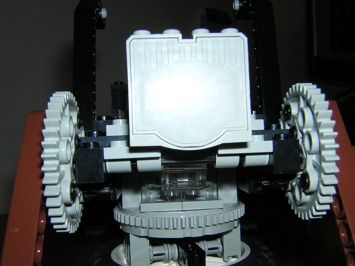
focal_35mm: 36
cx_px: 178
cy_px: 133
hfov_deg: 51.4
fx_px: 369
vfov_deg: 39.7
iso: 100
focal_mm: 4.7
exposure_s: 1/60.1
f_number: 5.2
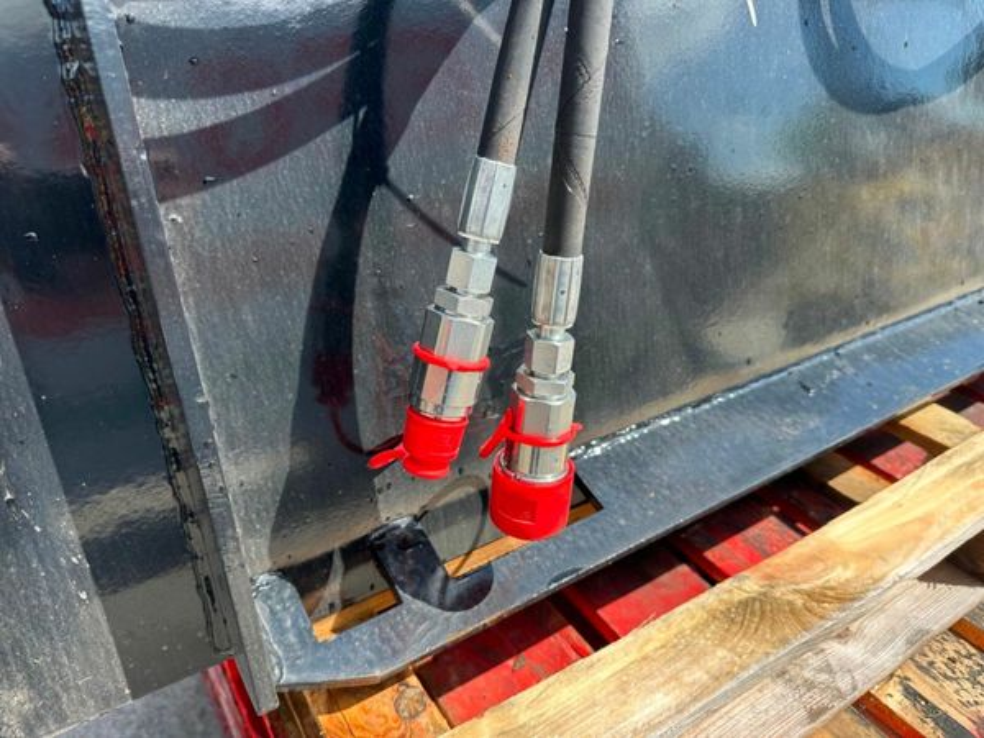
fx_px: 682
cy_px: 369
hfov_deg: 71.6
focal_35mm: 24
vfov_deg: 56.8
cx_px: 492
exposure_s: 1/1289
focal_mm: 6.86
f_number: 1.78
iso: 80
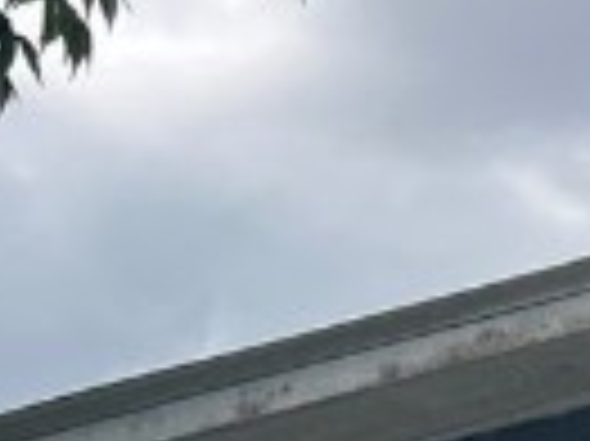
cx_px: 1121
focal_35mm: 203
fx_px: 3457
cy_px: 1278
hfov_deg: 9.2
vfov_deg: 6.7
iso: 50
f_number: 1.5
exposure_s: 1/1779
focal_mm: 5.7
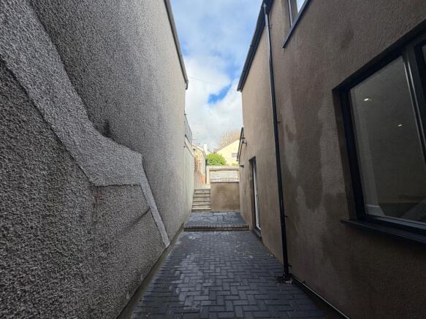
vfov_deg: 85.7
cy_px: 160
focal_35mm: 14
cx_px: 213
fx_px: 172
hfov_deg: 102.1
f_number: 2.2
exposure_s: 1/675
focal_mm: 2.22
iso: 40
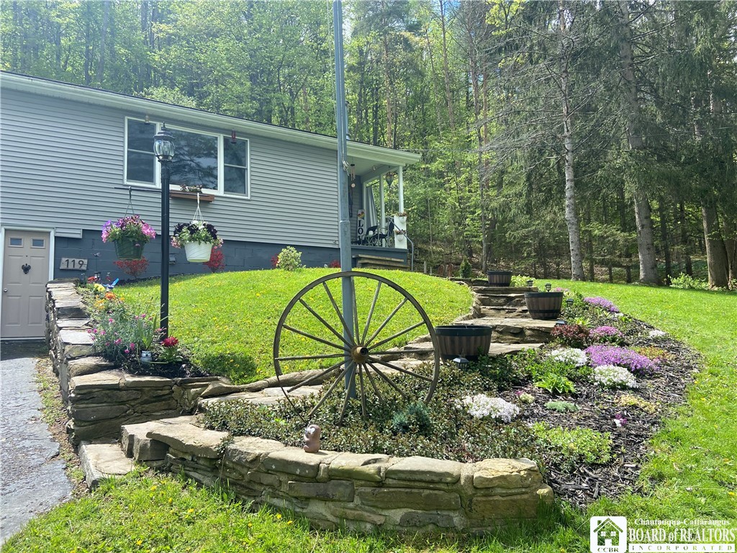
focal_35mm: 26
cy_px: 276
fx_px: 554
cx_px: 368
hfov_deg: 67.3
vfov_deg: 53.1
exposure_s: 1/1007
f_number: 1.8
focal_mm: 4.25
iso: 32
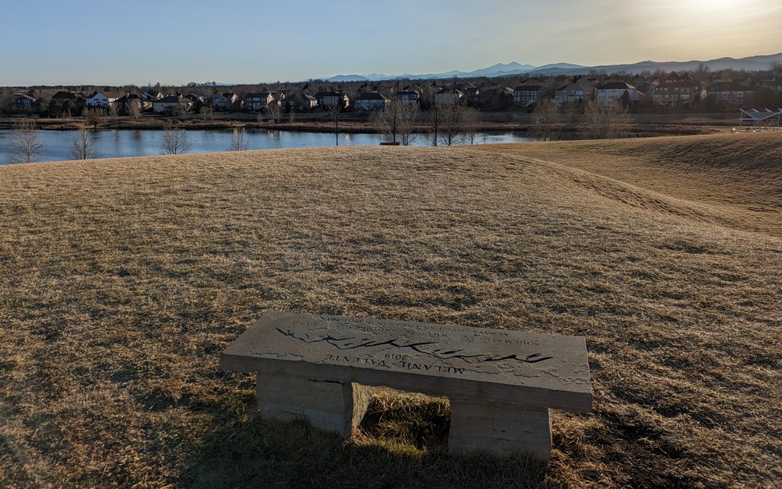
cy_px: 196
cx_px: 396
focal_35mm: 27
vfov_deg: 45.8
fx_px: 576
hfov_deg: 68.4
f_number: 1.89
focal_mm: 5.43
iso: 50
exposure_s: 1/7874
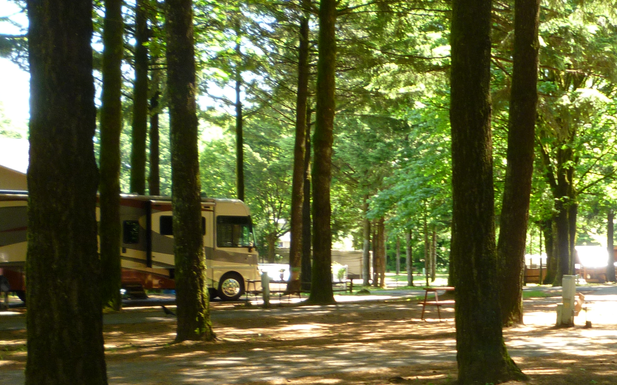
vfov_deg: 21.4
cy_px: 308
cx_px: 547
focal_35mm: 60
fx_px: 1009
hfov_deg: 32.4
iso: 100
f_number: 3.3
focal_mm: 5.2
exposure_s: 1/30
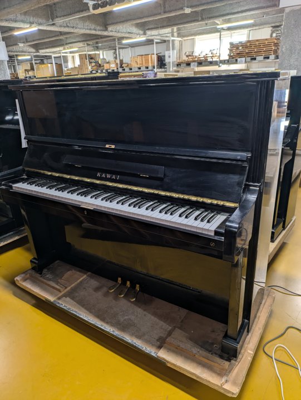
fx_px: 290
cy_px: 200
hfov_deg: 54.9
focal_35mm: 25
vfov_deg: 69.4
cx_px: 150
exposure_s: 1/40
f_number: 1.89
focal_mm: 5.43
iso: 76
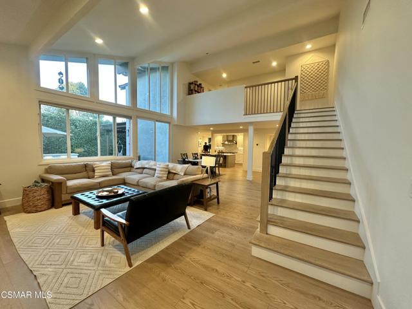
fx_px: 167
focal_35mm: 14
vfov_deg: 85.7
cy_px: 154
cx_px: 206
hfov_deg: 102.1
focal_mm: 2.22
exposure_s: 1/120
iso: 200
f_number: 2.2
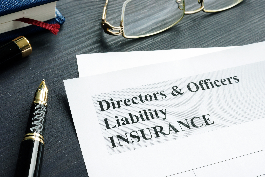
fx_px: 331
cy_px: 88
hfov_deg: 43.6
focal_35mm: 45
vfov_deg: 29.9
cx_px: 132
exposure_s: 1/3.33
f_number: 20
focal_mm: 30
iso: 200
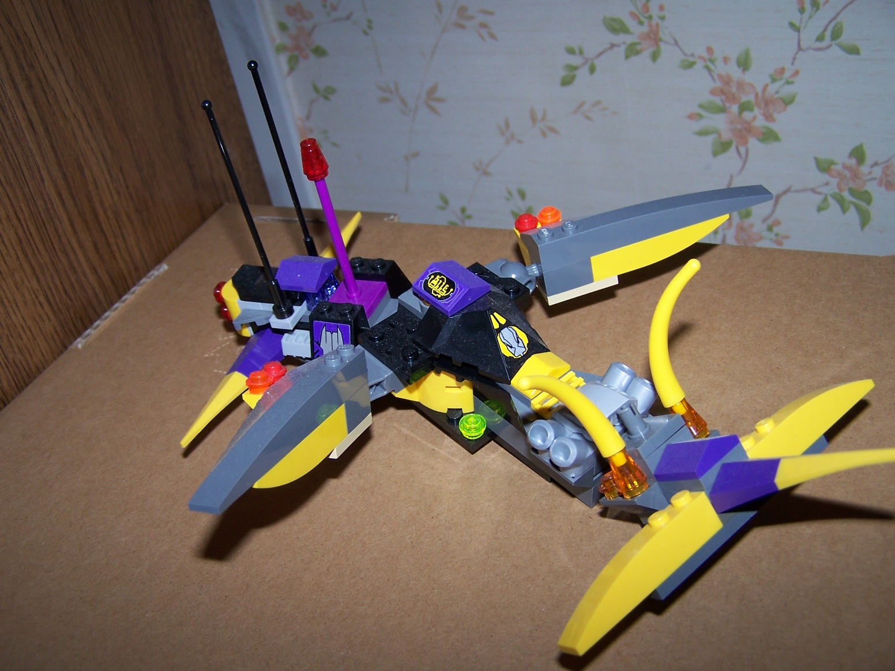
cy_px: 336
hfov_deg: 49.0
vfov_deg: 37.7
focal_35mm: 38
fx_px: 982
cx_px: 448
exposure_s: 1/60
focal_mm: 6.3
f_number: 2.8
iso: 80
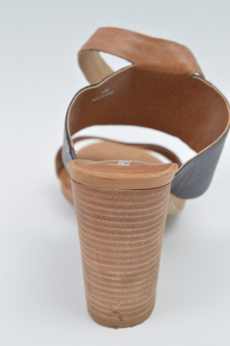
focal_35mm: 82
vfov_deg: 24.6
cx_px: 115
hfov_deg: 16.5
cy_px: 173
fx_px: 792
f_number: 8
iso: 400
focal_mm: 55
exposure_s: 1/80
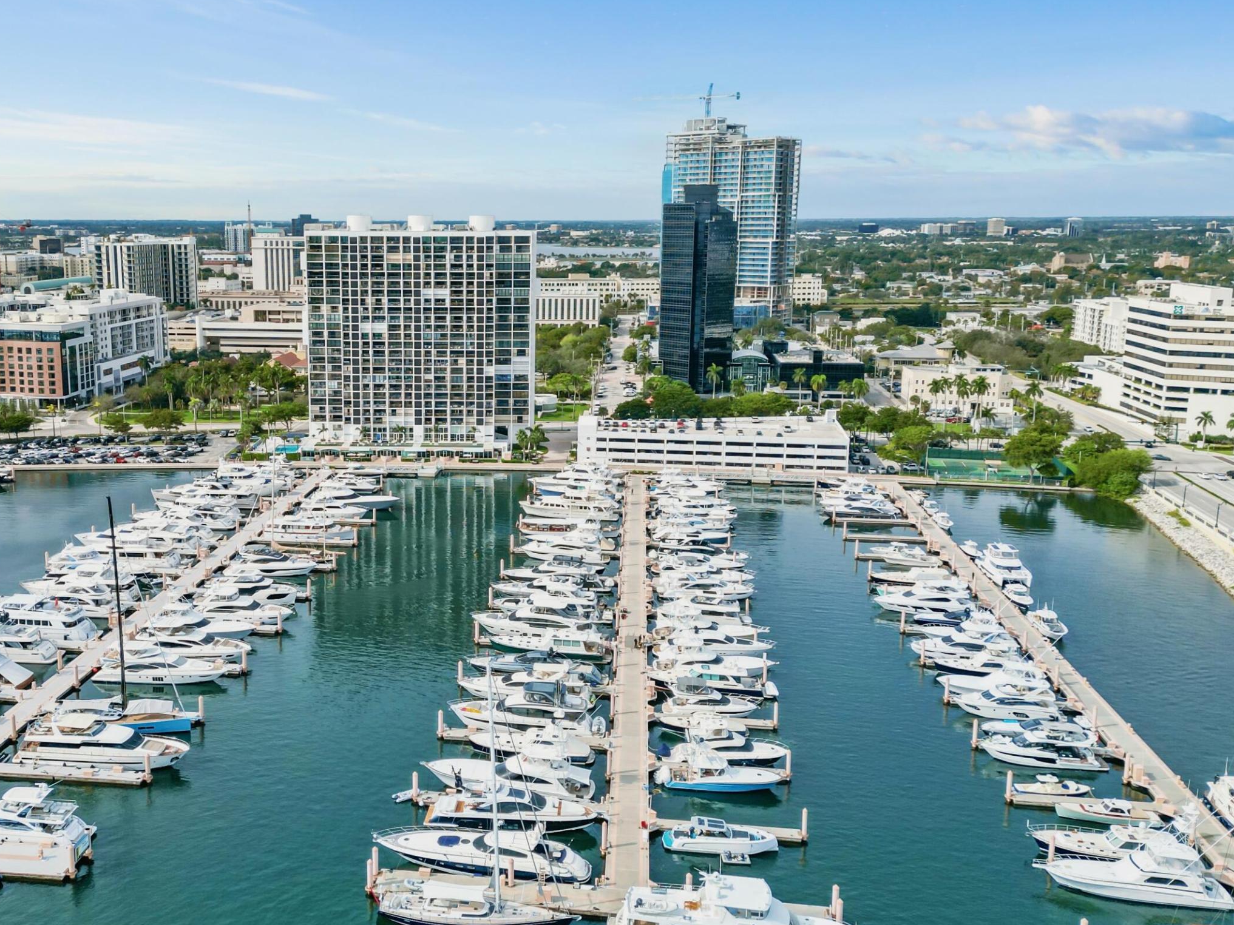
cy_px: 436
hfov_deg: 53.3
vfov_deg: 41.8
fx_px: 1212
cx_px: 457
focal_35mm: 34
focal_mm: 6.72
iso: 120
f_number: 1.7
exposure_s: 1/4000
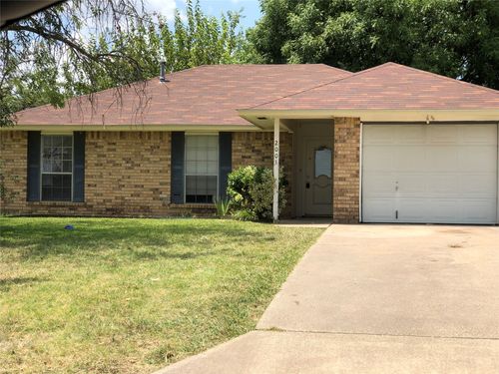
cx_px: 250
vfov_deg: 25.7
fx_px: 822
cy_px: 187
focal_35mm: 57
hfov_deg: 33.8
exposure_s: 1/600
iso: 20
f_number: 2.8
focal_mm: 6.6
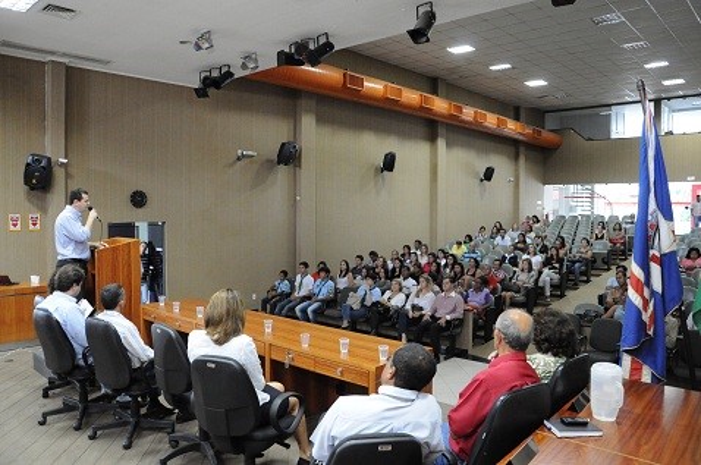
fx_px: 525
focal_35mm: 27
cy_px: 232
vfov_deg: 47.8
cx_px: 350
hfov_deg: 67.5
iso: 3200
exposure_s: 1/30
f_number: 5
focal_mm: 18
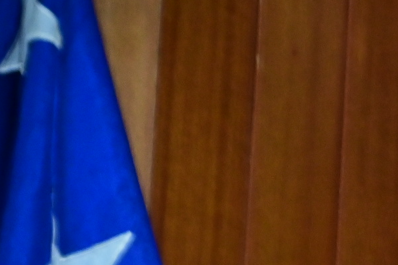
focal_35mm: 380
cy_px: 612
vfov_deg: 3.6
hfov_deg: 5.2
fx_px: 4201
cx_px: 985
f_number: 6.3
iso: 3200
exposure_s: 1/125
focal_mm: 75
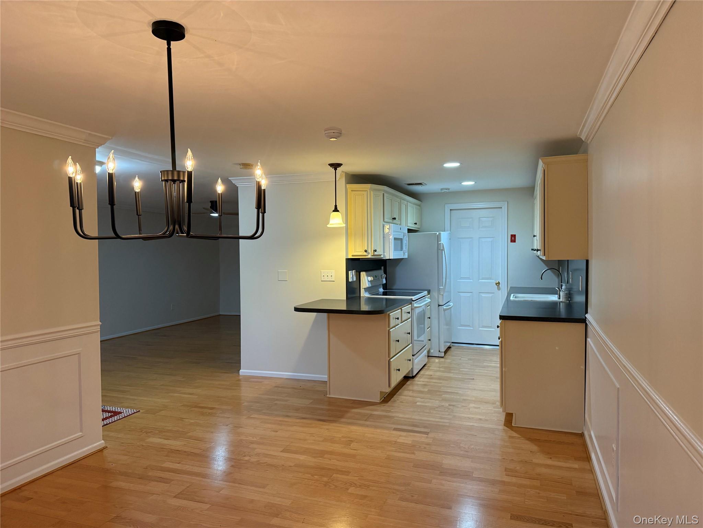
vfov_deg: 56.8
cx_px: 352
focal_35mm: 24
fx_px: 487
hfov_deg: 71.6
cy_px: 264
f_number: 1.78
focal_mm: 6.76
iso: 250
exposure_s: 1/60
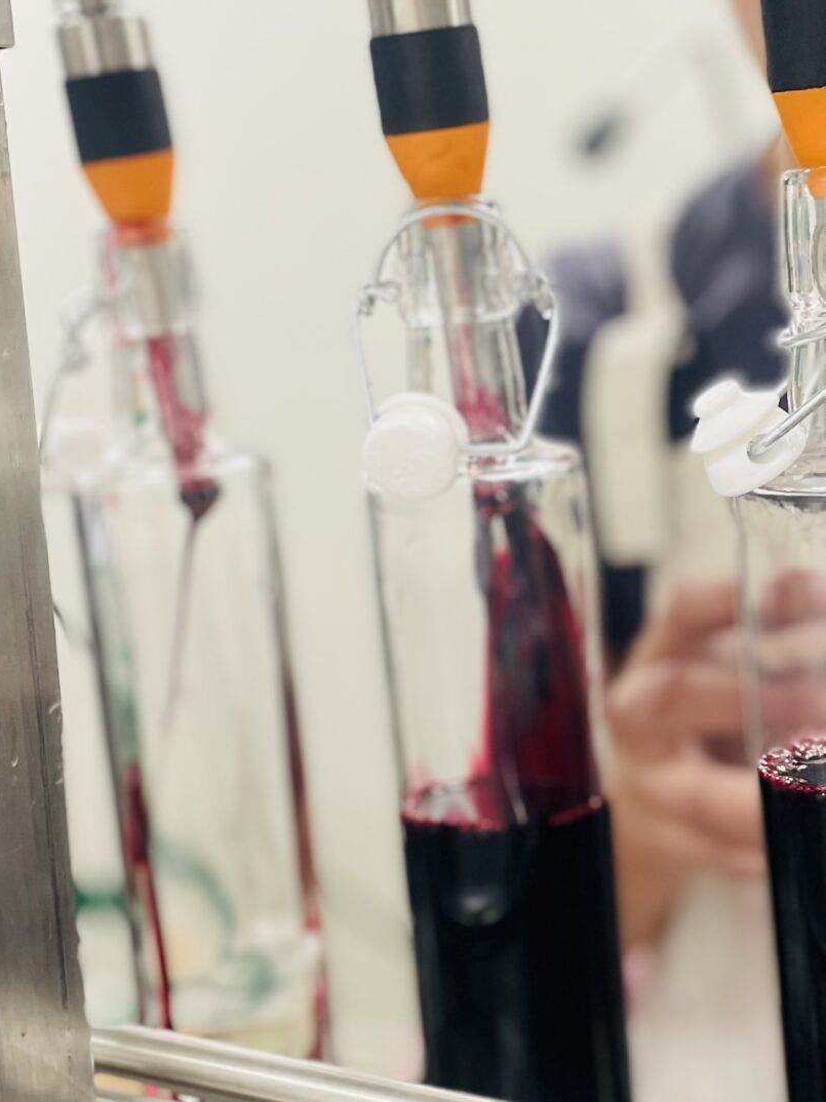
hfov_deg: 23.6
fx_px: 1973
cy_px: 452
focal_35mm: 62
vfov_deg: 31.1
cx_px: 521
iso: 100
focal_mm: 4.2
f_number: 1.6
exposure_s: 1/50
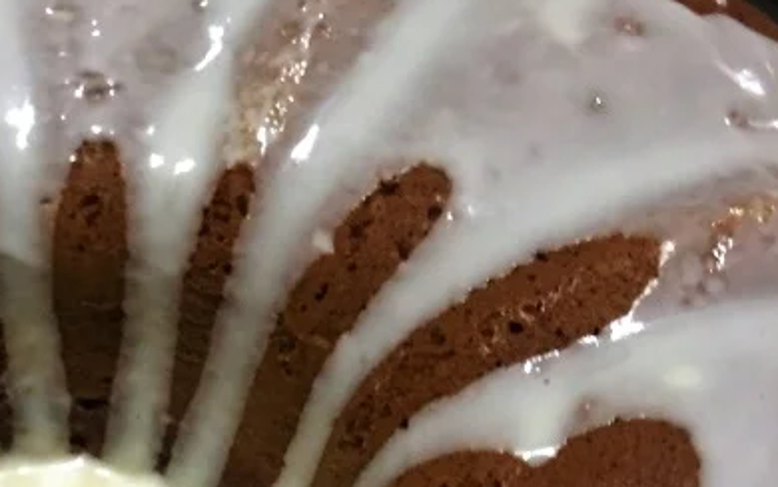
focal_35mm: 84
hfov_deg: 23.5
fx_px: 1782
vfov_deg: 14.7
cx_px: -8
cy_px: 686
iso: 50
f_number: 2.2
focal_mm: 4.15
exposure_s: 1/4
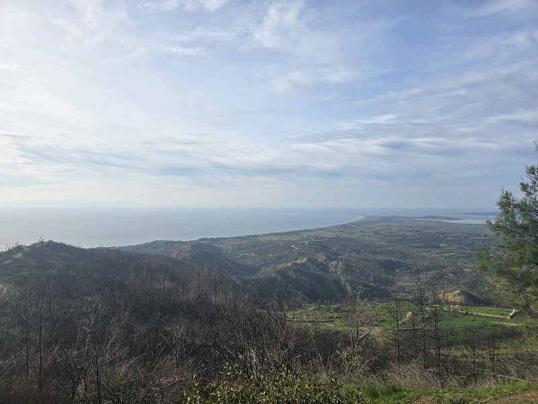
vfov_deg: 58.9
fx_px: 357
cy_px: 202
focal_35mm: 23
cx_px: 269
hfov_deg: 73.9
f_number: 1.7
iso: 12
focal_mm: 6.3
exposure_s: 1/591
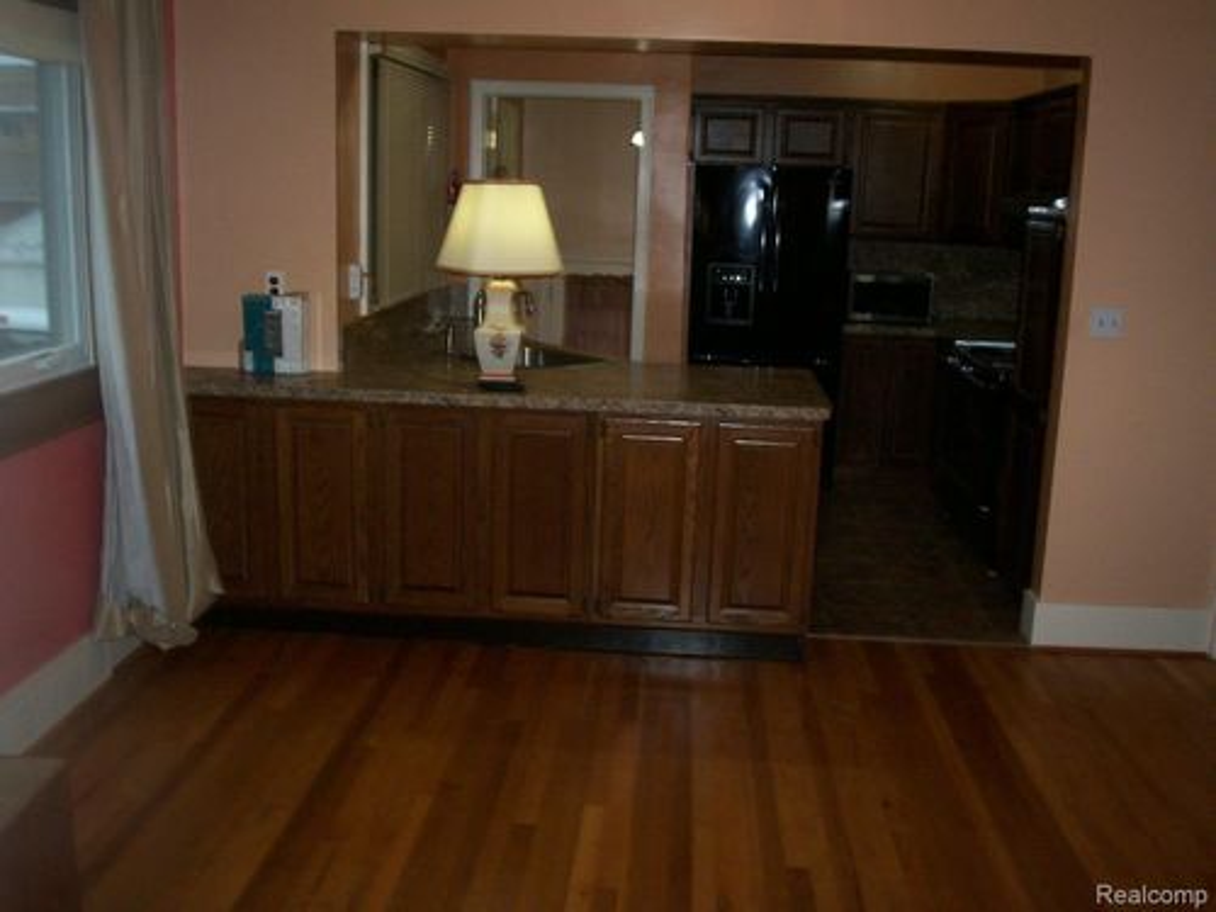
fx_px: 1265
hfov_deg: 51.4
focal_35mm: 36
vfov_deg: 39.7
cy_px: 456
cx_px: 608
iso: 140
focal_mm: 5.9
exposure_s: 1/64
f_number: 4.5
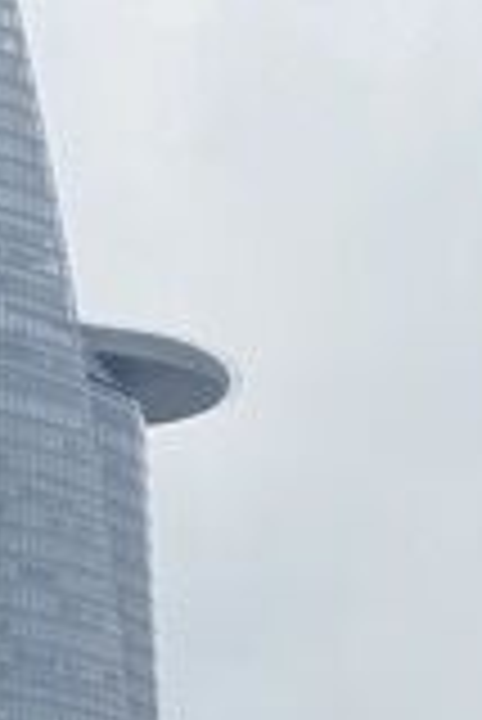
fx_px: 3467
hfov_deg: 7.9
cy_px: 850
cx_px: -27
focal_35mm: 173
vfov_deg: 11.6
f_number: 1.8
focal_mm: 4.25
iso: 32
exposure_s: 1/2817
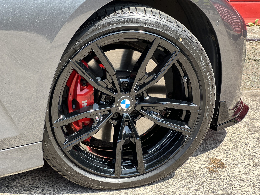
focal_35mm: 77
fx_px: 578
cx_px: 130
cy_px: 98
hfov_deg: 25.3
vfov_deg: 19.1
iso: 50
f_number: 2.8
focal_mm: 9
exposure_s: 1/121
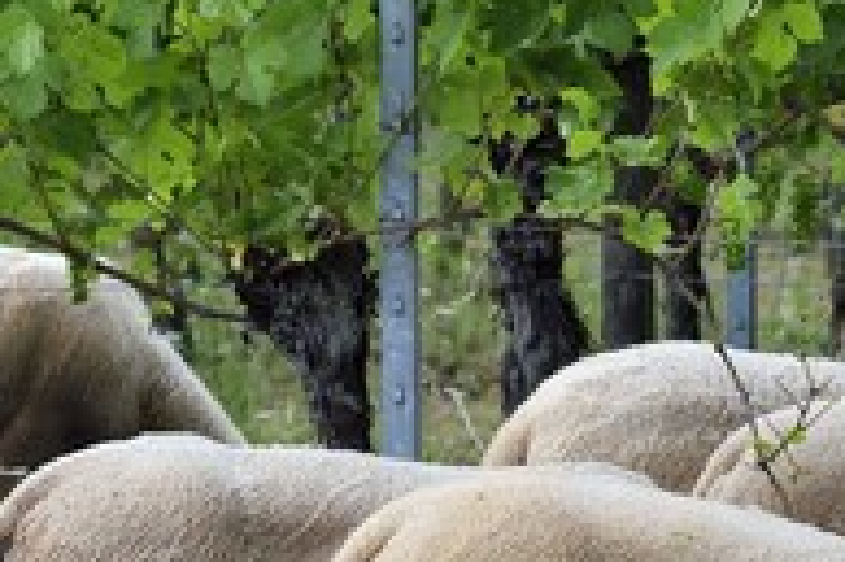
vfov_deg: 3.7
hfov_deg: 5.6
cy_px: 314
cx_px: 4
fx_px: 8630
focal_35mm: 368
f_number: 7.1
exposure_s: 1/640
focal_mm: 170
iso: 400
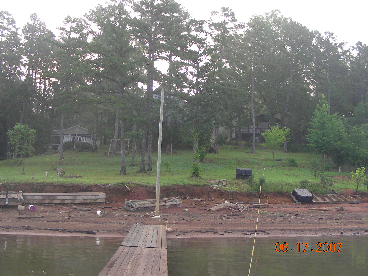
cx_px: 184
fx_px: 404
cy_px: 138
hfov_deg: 49.0
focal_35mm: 38
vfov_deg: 37.7
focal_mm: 6.3
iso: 50
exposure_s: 1/78.3
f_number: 3.5
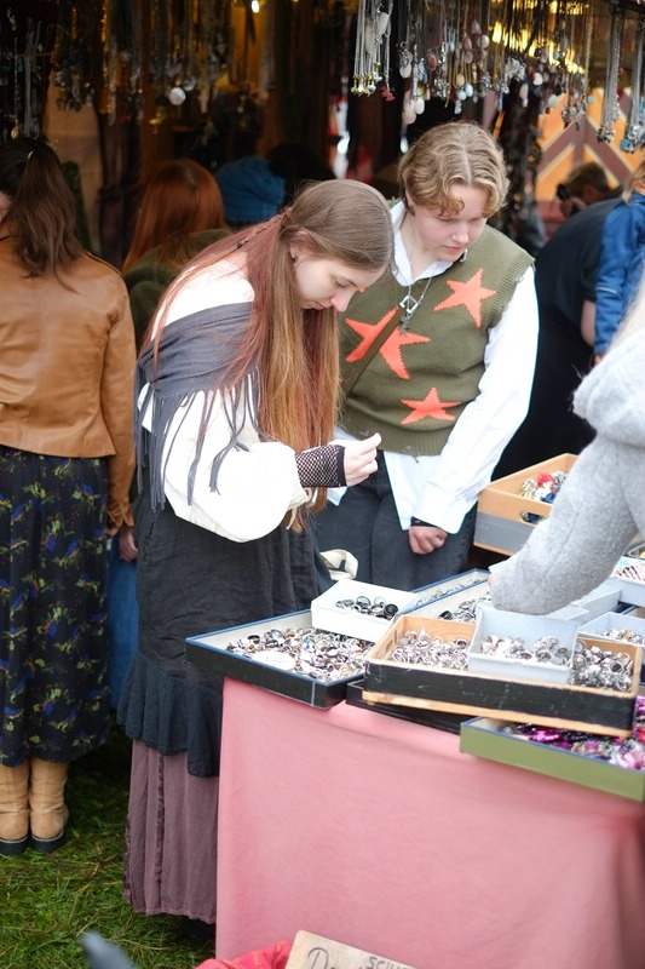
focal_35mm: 53
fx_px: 1425
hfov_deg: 25.5
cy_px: 484
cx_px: 322
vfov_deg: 37.5
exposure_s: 1/350
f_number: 1.8
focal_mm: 35
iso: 250
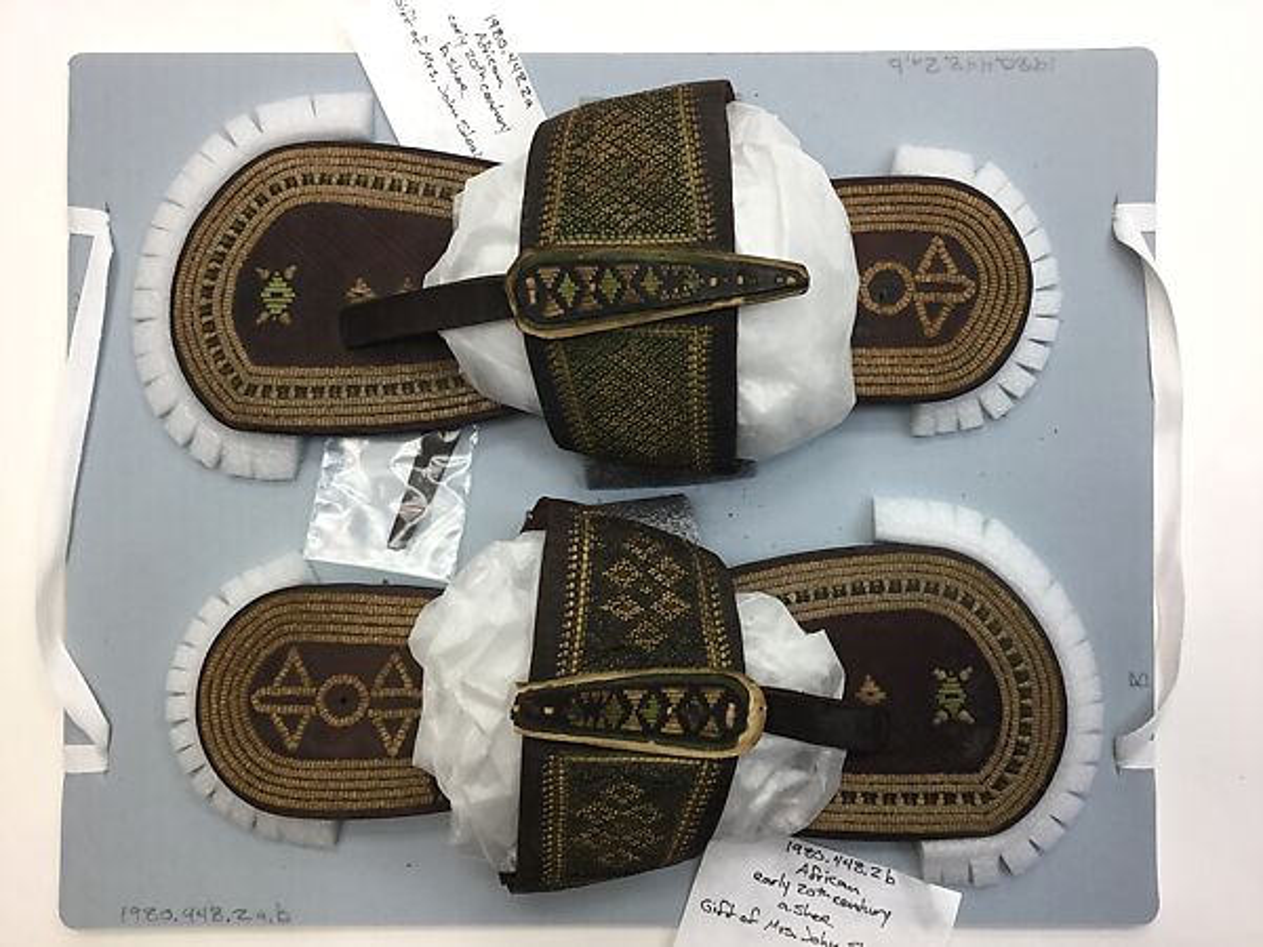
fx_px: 1131
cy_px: 474
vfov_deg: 45.4
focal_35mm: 31
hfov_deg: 58.4
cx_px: 632
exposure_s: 1/30
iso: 32
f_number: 2.4
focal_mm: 3.3
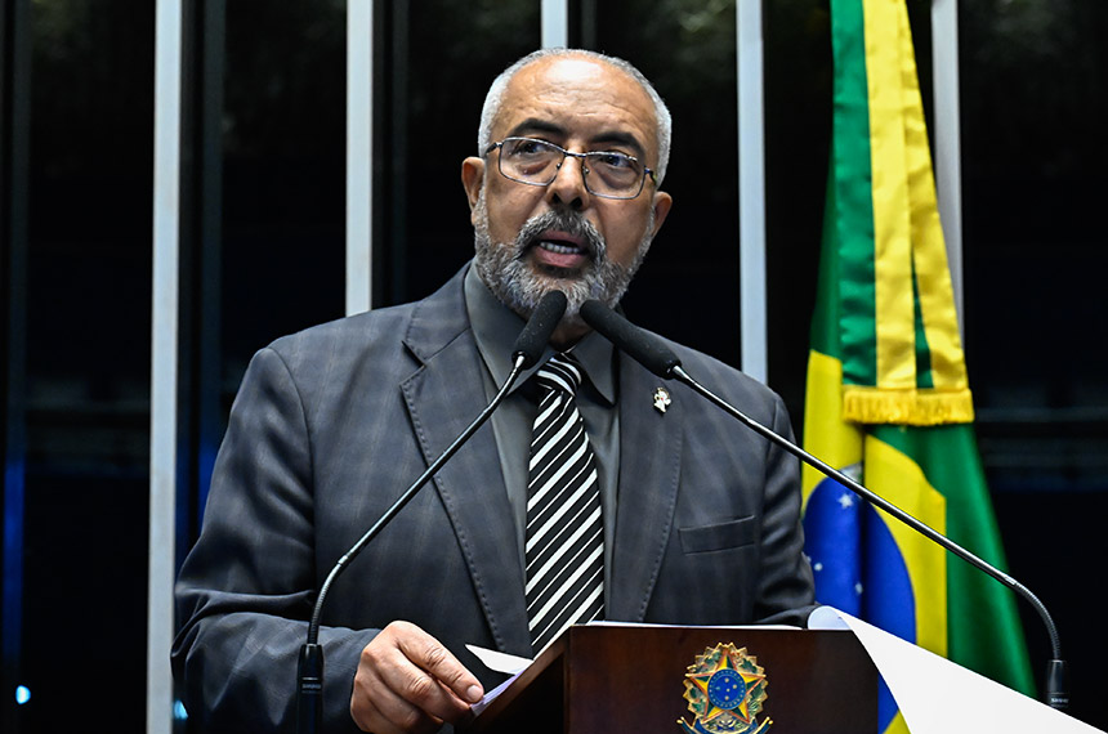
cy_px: 367
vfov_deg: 12.3
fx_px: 3410
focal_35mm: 111
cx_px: 554
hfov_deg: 18.5
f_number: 5
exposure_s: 1/100
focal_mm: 74
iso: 6400
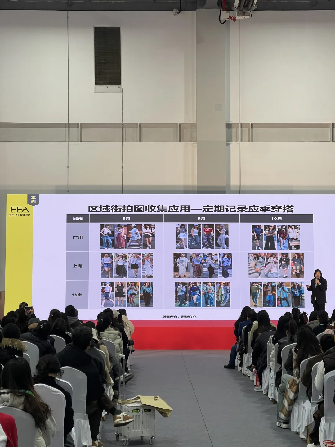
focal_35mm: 64
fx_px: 826
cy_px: 224
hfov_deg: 22.9
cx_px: 168
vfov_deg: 30.3
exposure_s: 1/100
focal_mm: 7.5
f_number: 2.2
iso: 100
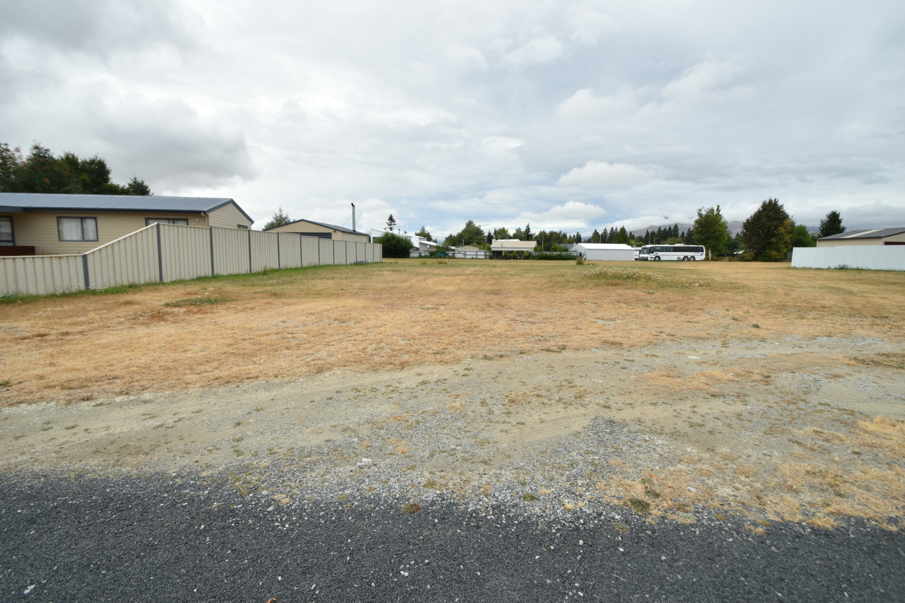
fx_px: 377
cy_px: 302
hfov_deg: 100.4
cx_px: 452
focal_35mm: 15
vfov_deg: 77.3
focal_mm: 10
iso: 200
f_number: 10
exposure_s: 1/400
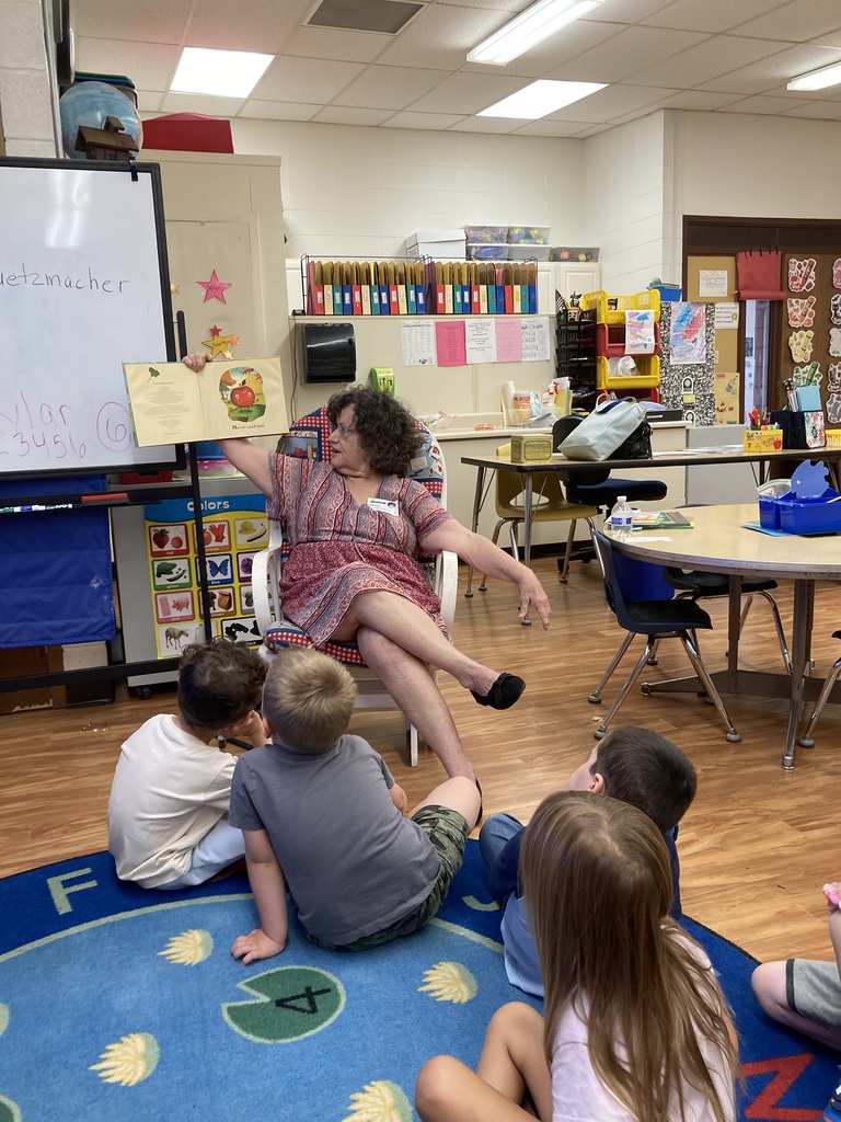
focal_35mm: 28
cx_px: 420
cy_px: 561
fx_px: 907
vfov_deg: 63.4
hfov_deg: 49.7
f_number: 1.8
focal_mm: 3.99
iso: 100
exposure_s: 1/60
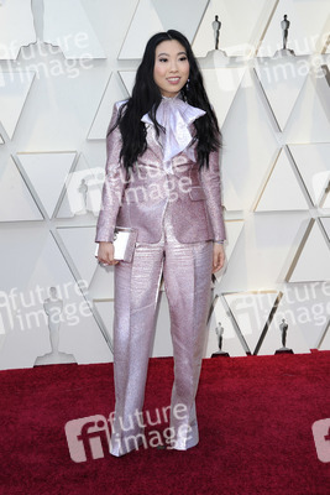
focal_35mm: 62
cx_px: 165
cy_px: 248
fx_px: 852
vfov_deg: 32.4
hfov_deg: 21.9
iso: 800
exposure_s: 1/250
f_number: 8
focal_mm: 62
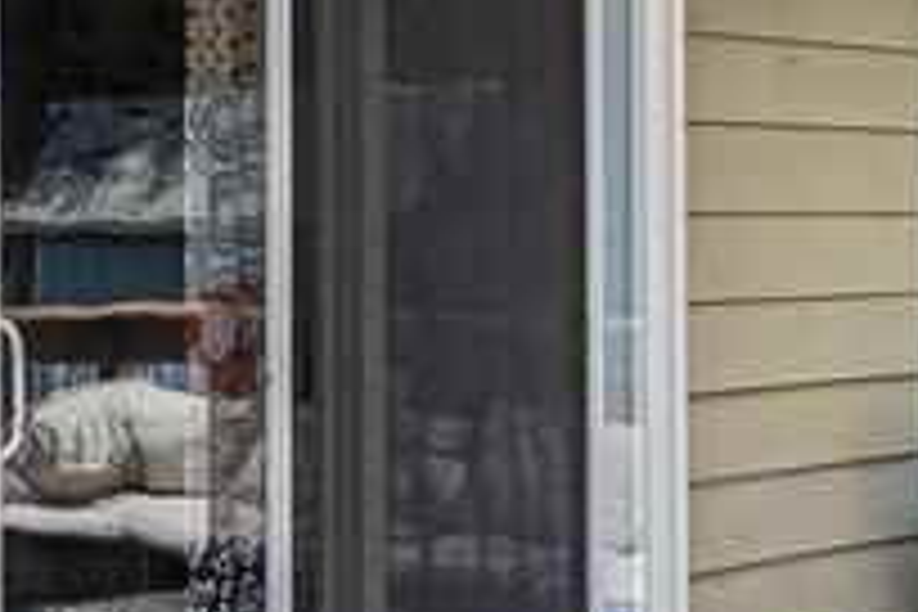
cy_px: 79
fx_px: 2397
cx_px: 40
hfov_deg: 21.1
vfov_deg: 14.4
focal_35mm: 94
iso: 100
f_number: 7.1
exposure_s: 1/200
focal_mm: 10
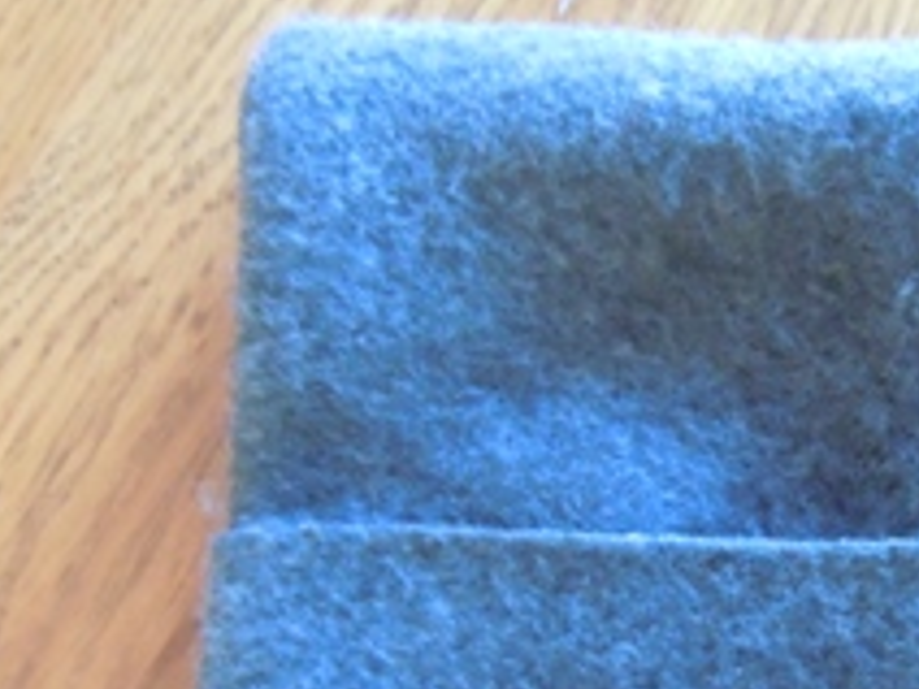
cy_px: 516
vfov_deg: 23.8
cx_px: 759
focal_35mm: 61
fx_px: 1619
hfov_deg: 30.8
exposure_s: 1/4
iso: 800
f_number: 3.5
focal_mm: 5.4
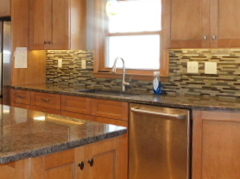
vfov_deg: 27.3
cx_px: 44
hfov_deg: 34.9
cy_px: 58
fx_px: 367
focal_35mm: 53
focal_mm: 4
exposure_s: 1/30
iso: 200
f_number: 3
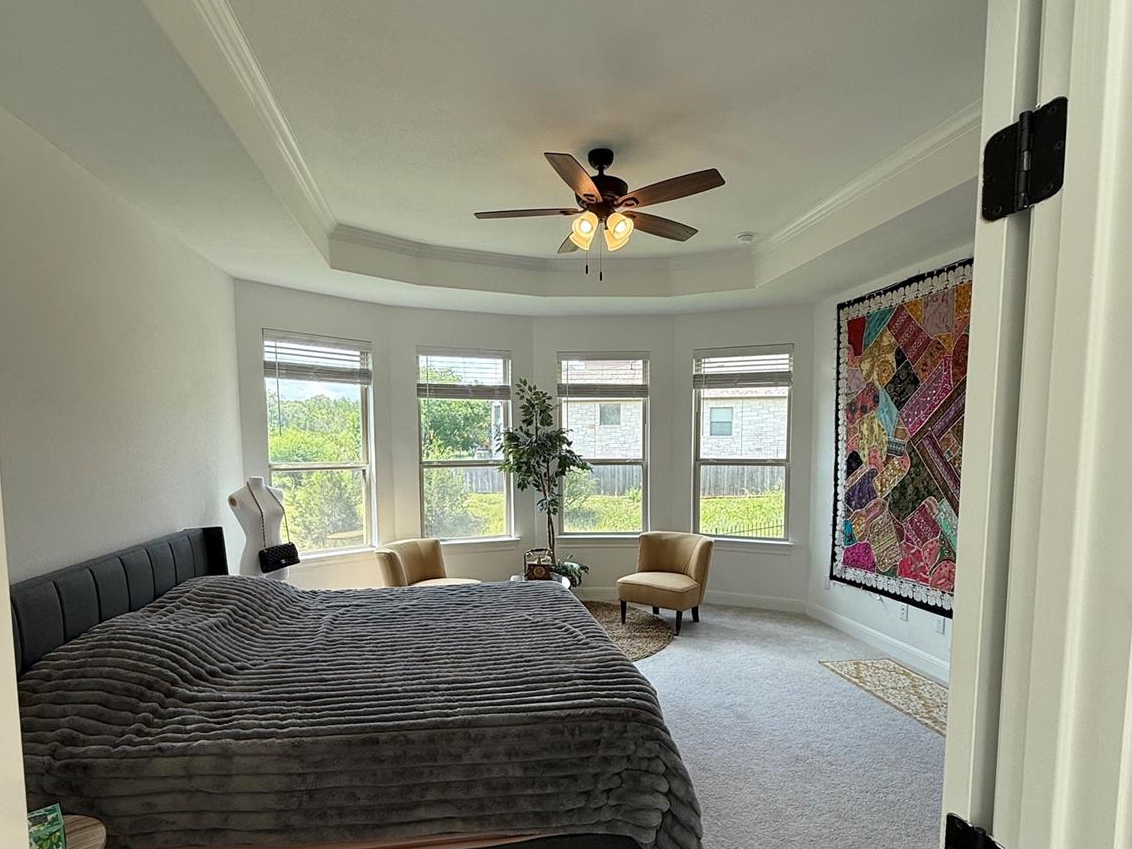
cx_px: 562
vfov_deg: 68.1
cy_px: 500
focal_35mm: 19
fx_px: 621
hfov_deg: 84.7
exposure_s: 1/129
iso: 50
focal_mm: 2.22
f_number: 2.2
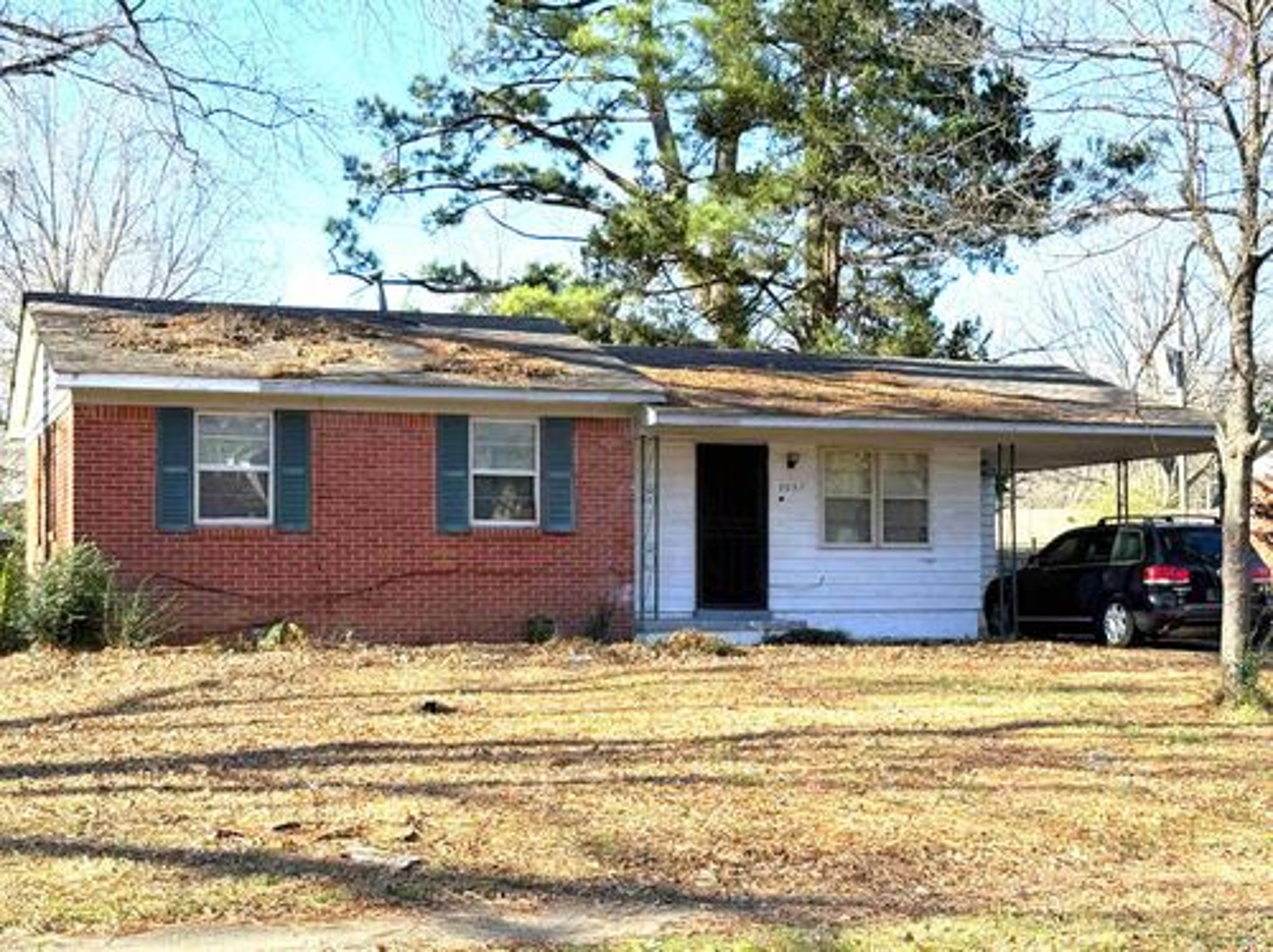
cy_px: 476
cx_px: 636
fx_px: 1764
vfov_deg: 30.2
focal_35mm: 48
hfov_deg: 39.7
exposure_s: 1/1543
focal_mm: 6.76
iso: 100
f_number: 1.78
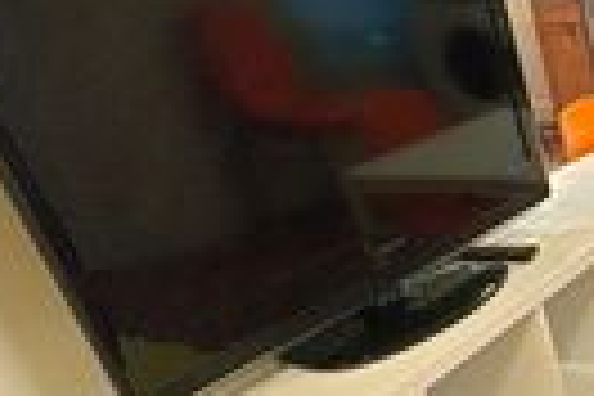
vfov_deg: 23.9
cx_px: 986
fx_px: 907
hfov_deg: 24.0
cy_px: 358
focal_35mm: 55
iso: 250
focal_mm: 2.22
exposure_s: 1/60
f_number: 2.2
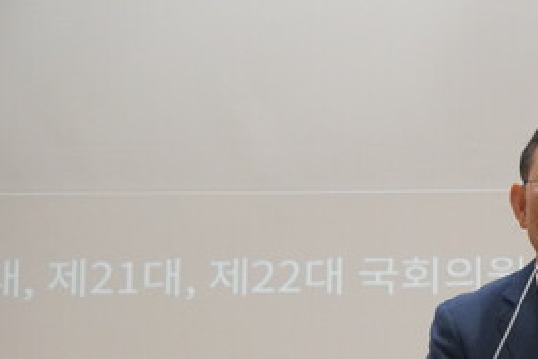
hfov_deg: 12.5
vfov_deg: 8.4
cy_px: 343
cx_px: 532
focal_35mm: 163
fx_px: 2436
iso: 6400
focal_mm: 50
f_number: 5.6
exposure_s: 1/125
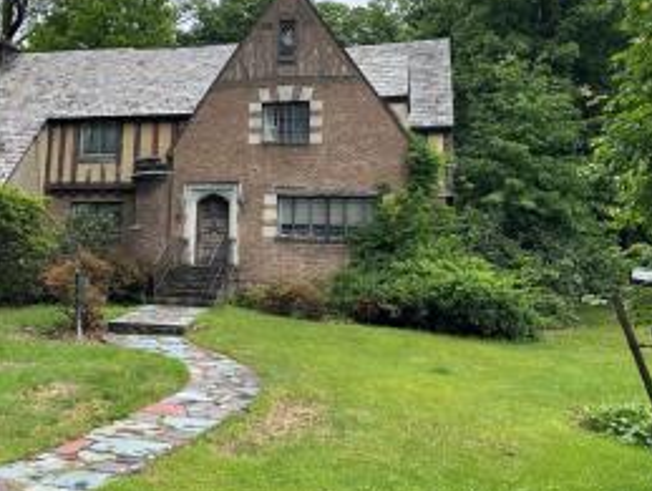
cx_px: 216
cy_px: 138
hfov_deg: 49.2
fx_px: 698
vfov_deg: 38.0
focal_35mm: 37
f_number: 1.78
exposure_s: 1/1083
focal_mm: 6.86
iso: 80
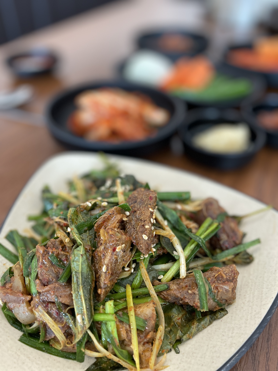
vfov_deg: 67.3
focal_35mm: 26
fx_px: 278
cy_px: 186
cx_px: 139
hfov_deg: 53.1
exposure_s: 1/60
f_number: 1.6
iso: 100
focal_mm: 4.2
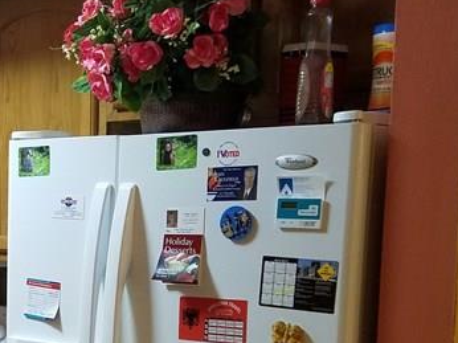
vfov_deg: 18.7
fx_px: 1018
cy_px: 326
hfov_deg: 23.8
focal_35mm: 77
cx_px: -44
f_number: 1.7
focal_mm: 4.2
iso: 250
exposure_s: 1/20
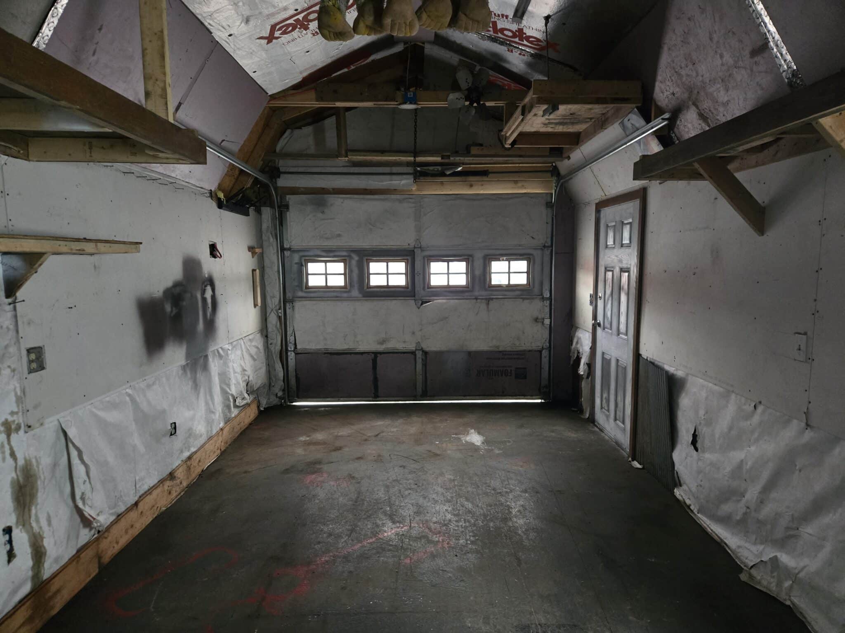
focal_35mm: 23
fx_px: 561
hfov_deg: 73.9
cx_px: 422
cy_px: 316
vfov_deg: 58.9
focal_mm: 5.4
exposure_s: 1/60
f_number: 1.8
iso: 1600
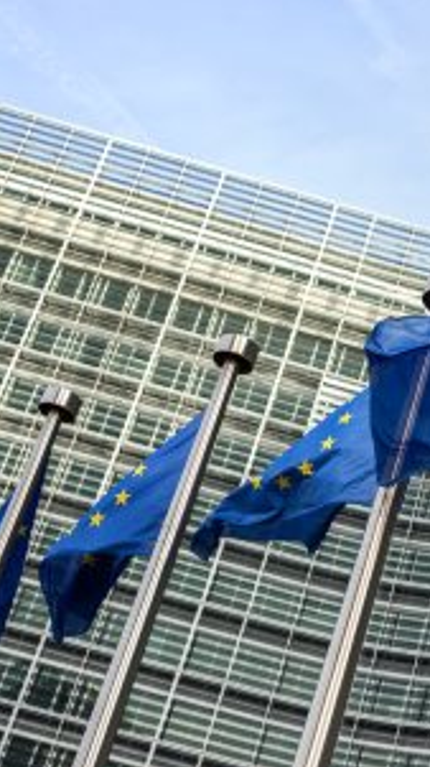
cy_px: 381
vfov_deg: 26.5
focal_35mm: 80
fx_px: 1624
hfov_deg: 14.5
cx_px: 542
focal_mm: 50
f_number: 4.5
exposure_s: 1/400
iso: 100
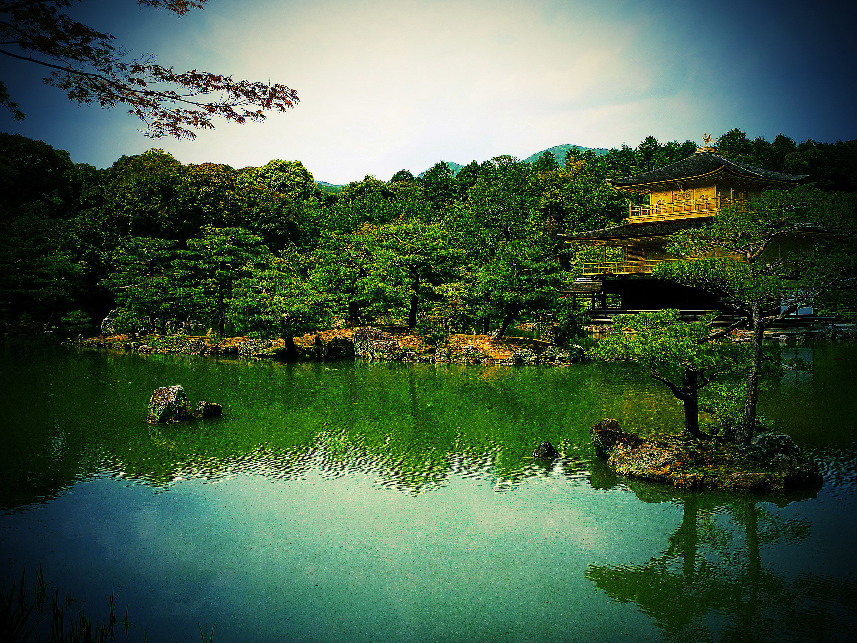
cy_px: 322
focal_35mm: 35
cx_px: 428
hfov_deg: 52.6
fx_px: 867
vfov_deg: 40.7
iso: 80
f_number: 4.5
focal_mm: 5.7
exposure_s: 1/500
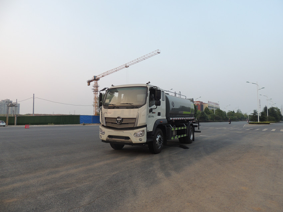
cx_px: 142
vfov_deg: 56.8
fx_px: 196
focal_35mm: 24
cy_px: 106
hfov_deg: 71.6
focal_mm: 4.3
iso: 100
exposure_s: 1/125
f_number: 3
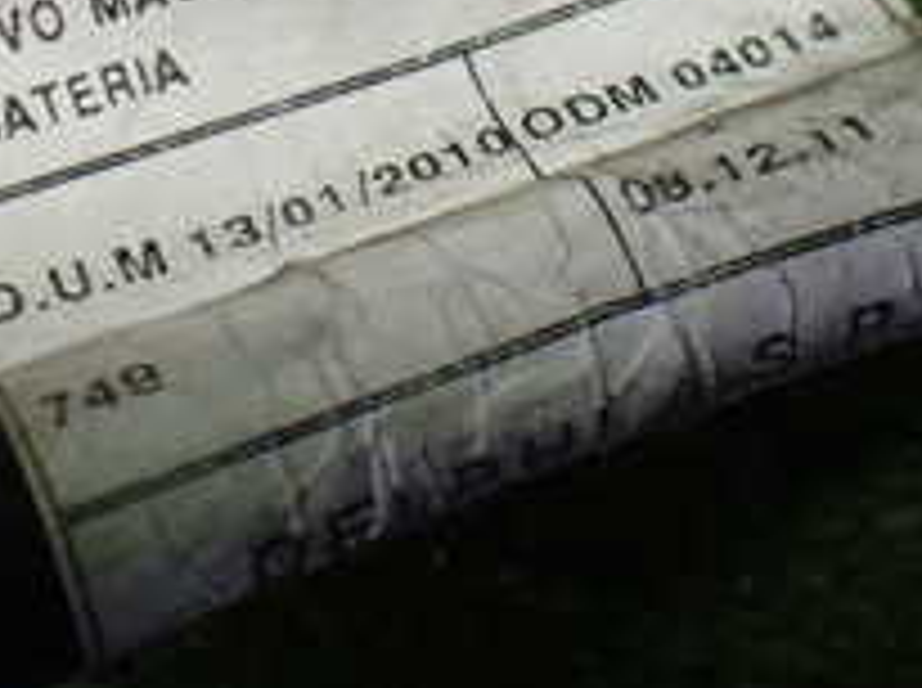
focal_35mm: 88
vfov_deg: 16.2
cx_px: 337
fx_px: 2340
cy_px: -103
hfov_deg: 22.2
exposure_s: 1/125
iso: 400
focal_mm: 5.4
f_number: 2.3
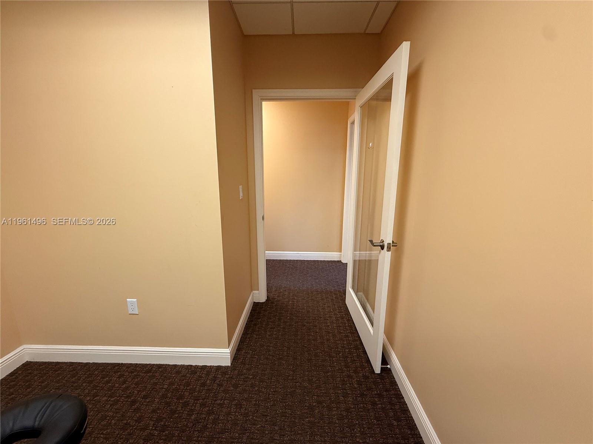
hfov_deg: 102.1
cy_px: 222
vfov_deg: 85.7
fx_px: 240
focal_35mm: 14
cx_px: 296
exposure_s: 1/120
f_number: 2.2
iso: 250
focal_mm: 2.22
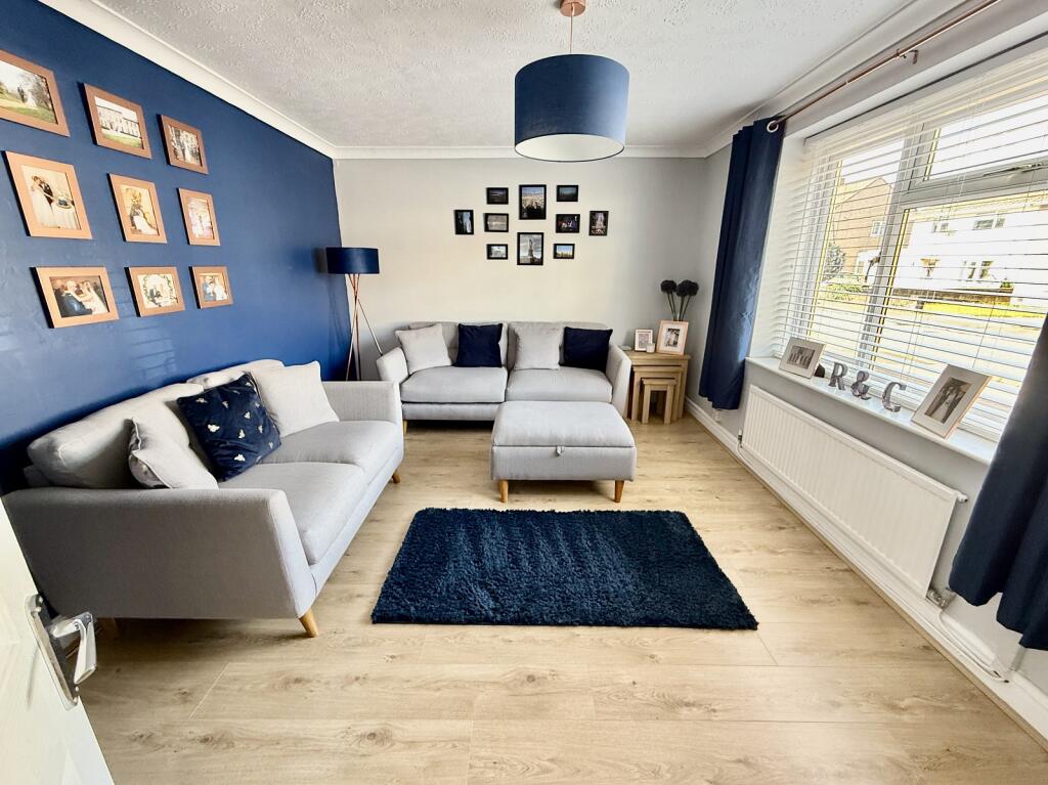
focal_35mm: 14
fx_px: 424
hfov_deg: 102.1
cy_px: 392
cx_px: 524
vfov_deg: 85.6
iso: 320
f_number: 2.2
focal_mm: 2.22
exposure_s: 1/69
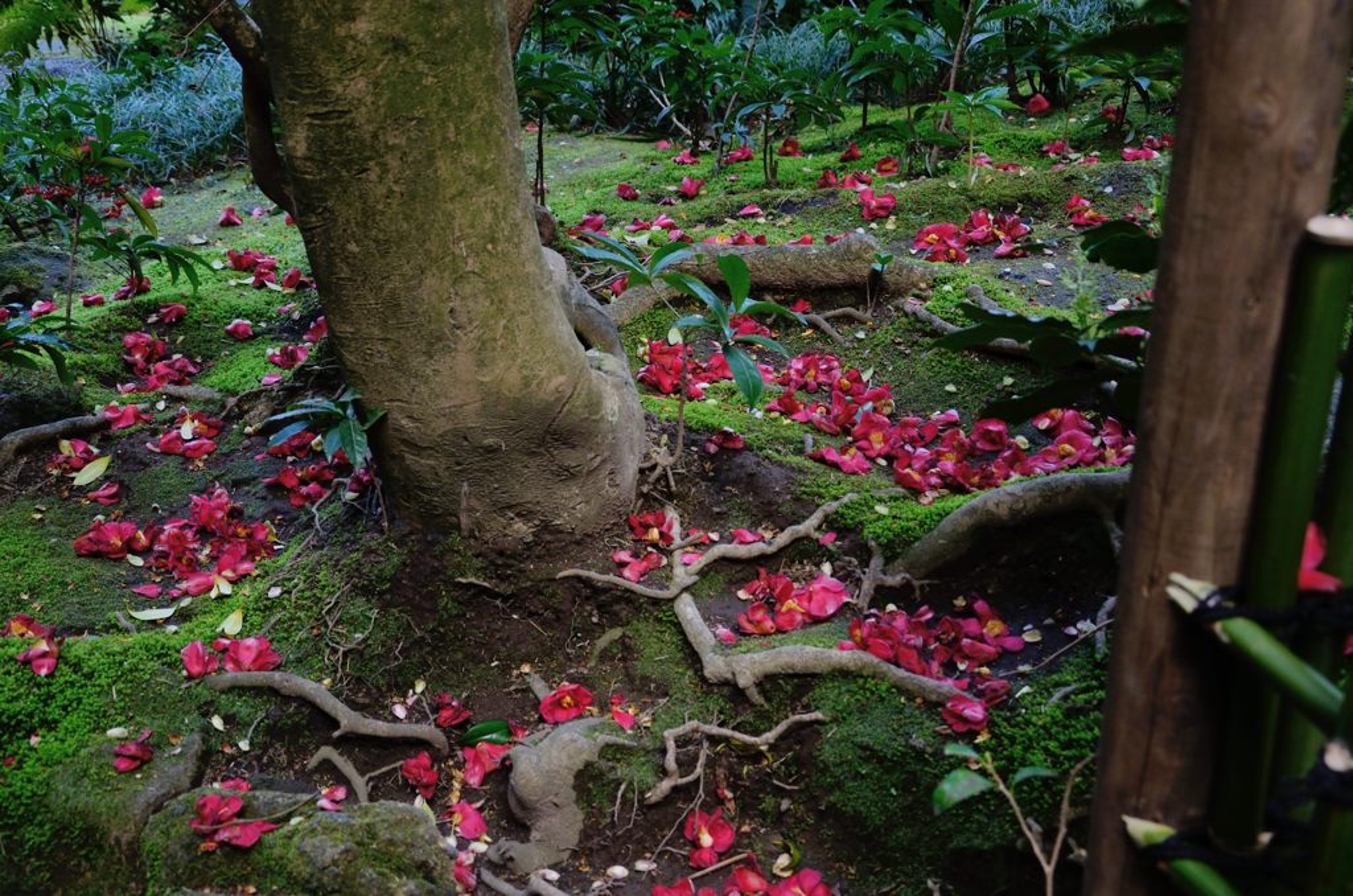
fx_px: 1800
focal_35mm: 48
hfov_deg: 41.2
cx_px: 676
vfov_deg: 27.9
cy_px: 448
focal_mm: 32
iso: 400
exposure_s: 1/80
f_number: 4.5
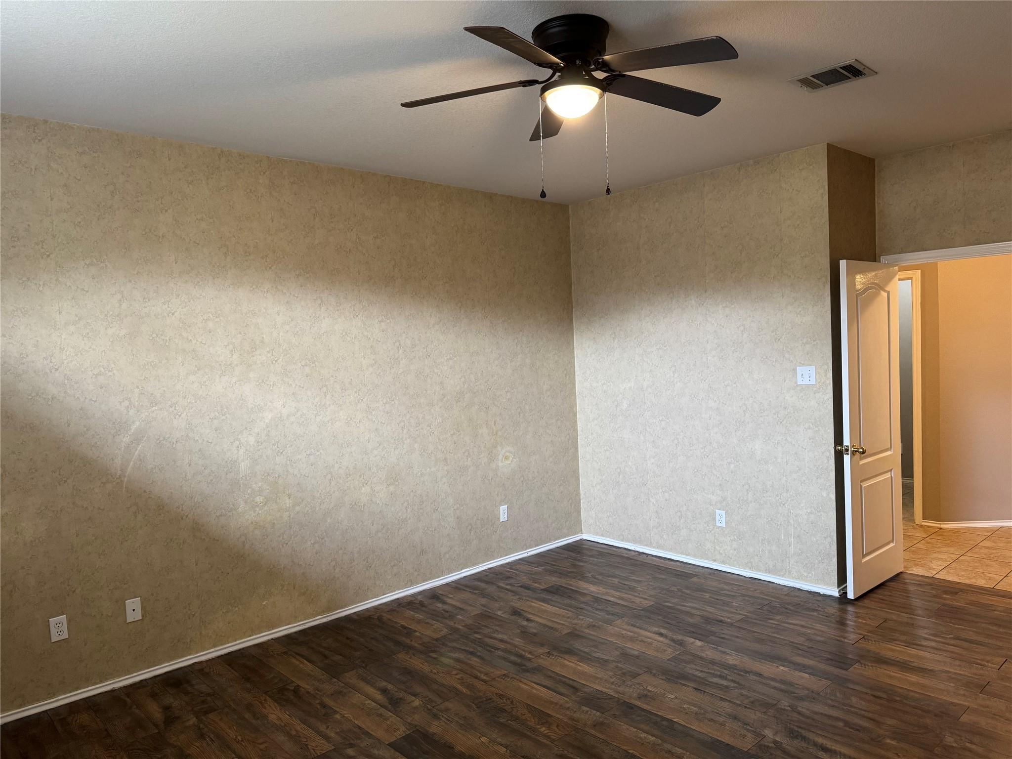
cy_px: 380
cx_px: 506
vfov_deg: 56.8
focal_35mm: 24
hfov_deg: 71.6
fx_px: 702
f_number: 1.78
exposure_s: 1/60
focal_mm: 6.76
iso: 250
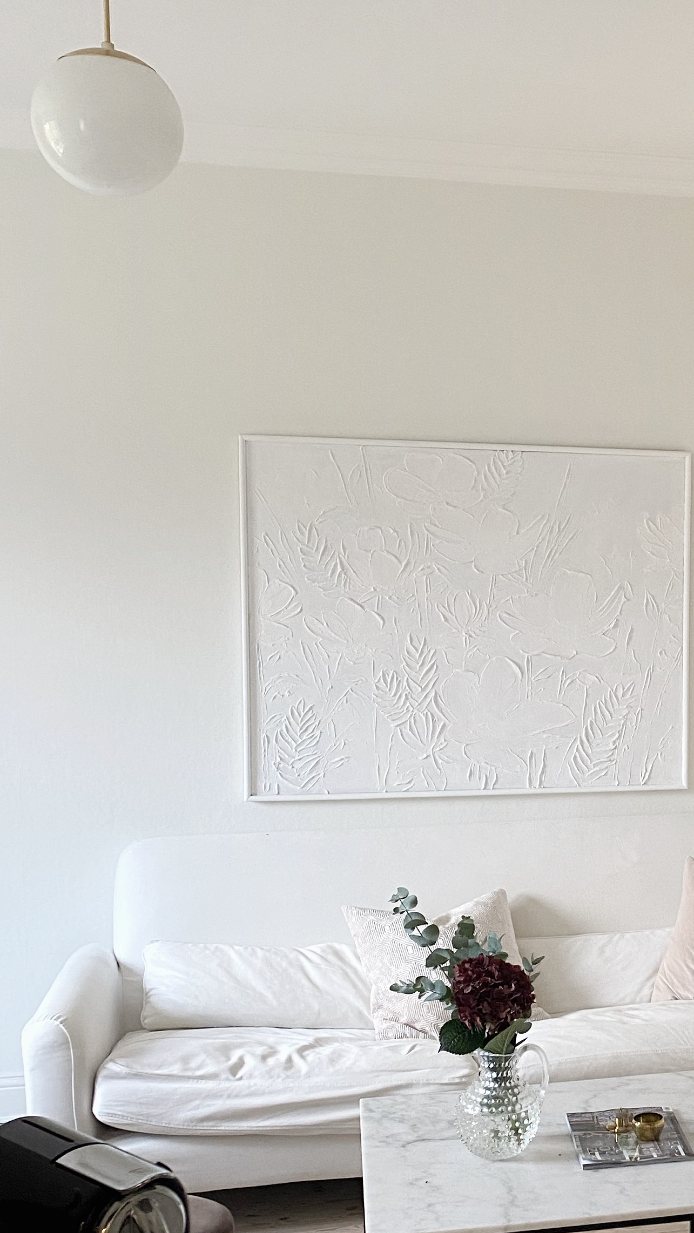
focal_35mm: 50
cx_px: 764
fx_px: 1636
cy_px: 713
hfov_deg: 22.6
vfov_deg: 41.2
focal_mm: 4.25
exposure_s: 1/50
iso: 100
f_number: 1.8
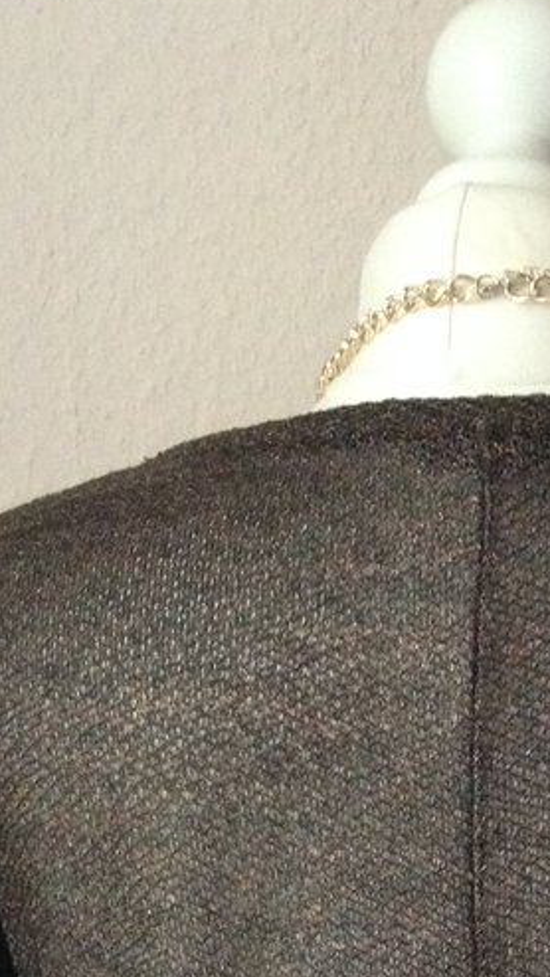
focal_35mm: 97
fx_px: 2514
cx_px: 479
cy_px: 1225
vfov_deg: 20.3
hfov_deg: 12.4
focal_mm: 4.12
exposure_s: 1/20
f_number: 2.4
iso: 400
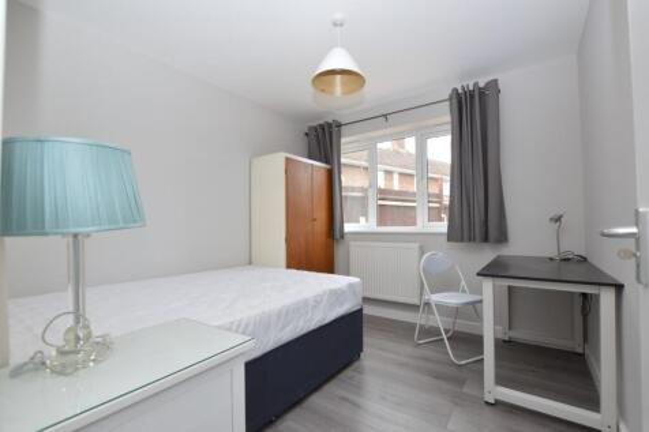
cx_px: 324
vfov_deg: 77.3
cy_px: 216
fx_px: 270
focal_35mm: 15
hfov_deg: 100.4
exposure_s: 1/125
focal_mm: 10
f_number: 5.6
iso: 400
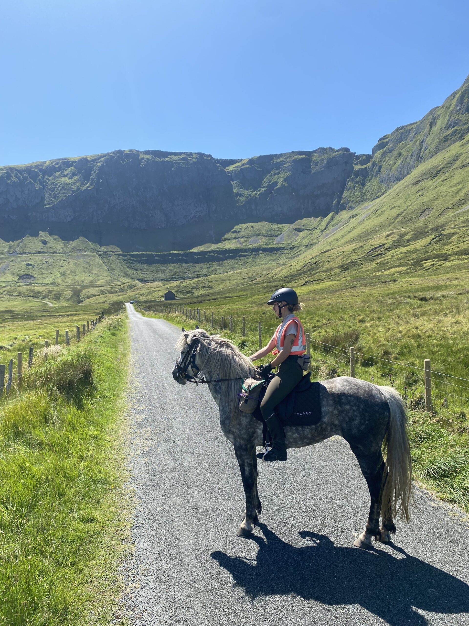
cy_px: 313
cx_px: 234
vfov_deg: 67.3
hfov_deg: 53.1
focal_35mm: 26
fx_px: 470
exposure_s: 1/1996
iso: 32
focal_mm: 4.25
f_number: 1.8
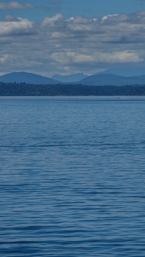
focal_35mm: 234
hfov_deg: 5.2
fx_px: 1599
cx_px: 109
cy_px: 113
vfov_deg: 9.2
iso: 100
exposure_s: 1/400
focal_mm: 120
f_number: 10
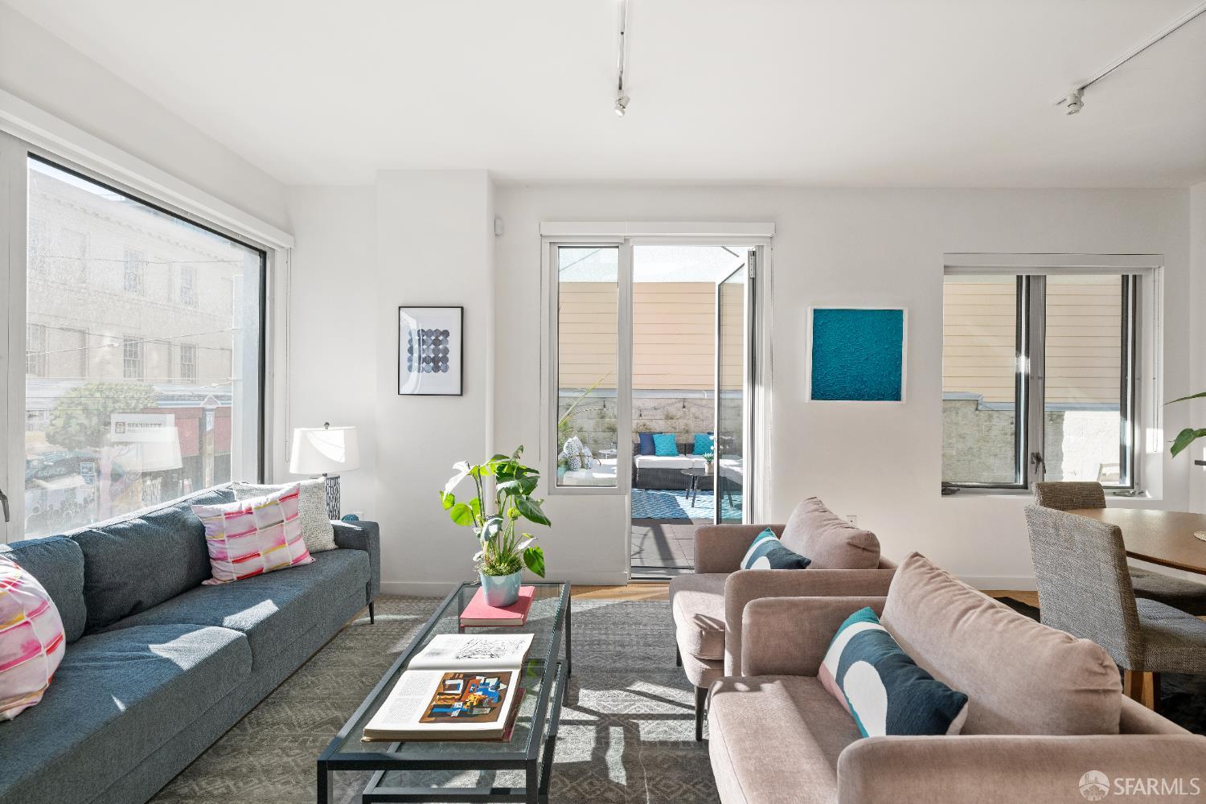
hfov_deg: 100.4
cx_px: 603
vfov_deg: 77.3
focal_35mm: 15
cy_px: 402
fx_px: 502
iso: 400
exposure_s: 1/80
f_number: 6.3
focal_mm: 15
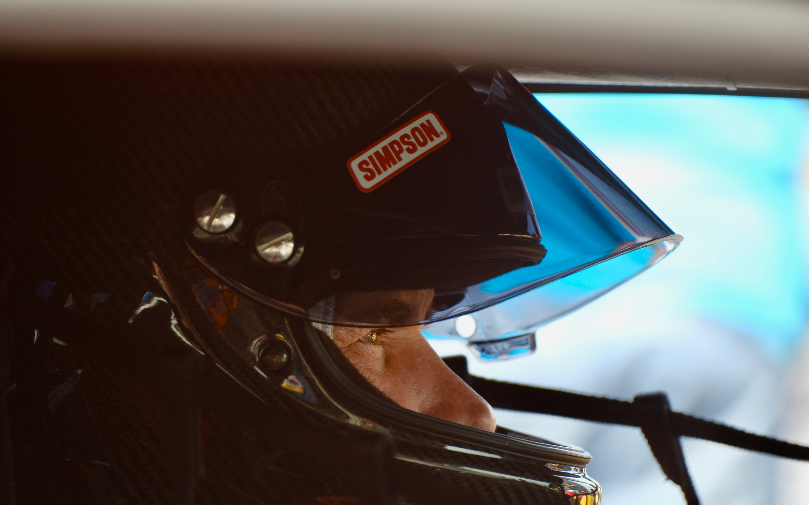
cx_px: 405
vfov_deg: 2.9
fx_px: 10141
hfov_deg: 4.6
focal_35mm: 460
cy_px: 264
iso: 160
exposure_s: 1/90
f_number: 5.6
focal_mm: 300
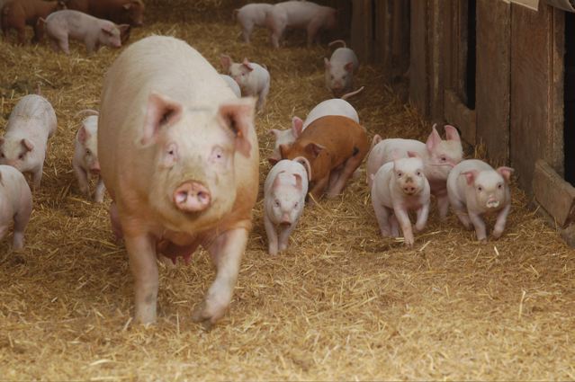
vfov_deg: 8.7
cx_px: 288
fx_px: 2514
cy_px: 191
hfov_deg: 13.0
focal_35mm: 158
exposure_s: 1/320
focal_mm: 105
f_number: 4.5
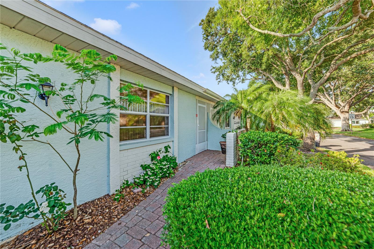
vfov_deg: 81.2
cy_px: 124
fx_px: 145
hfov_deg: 104.2
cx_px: 187
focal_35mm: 14
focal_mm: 14
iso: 160
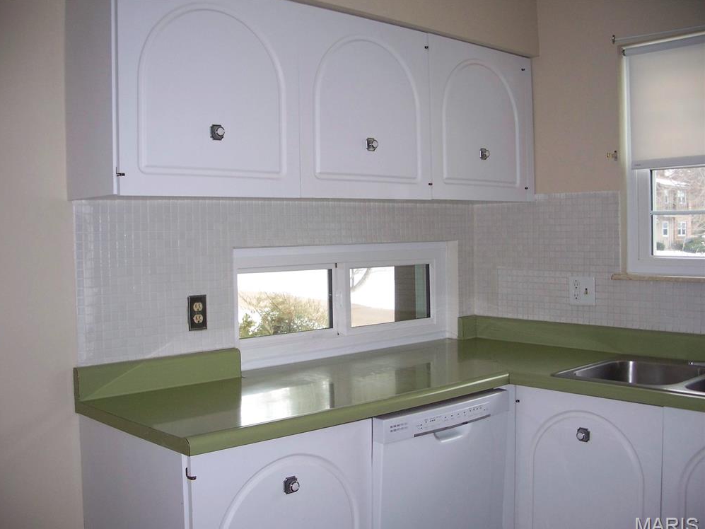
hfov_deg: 49.0
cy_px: 269
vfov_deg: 37.7
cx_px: 344
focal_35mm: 38
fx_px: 774
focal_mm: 7.8
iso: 200
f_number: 2.8
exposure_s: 1/60
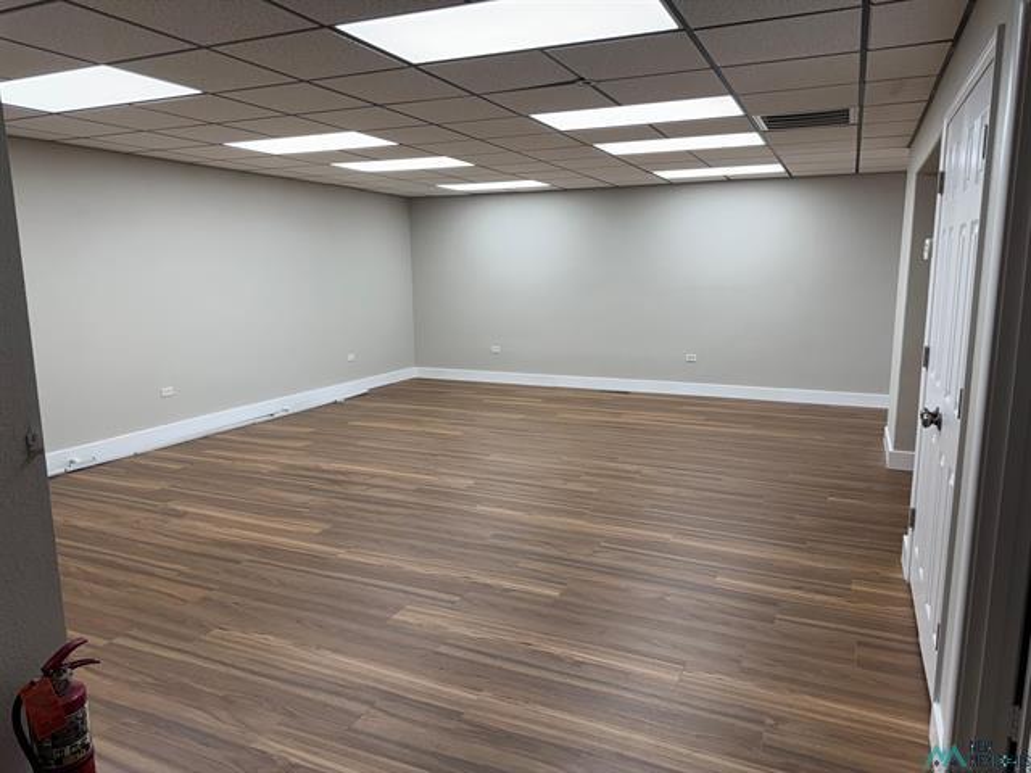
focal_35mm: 24
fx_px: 715
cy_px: 386
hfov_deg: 71.6
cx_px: 516
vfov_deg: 56.8
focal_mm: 6.76
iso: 80
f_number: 1.78
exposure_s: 1/192
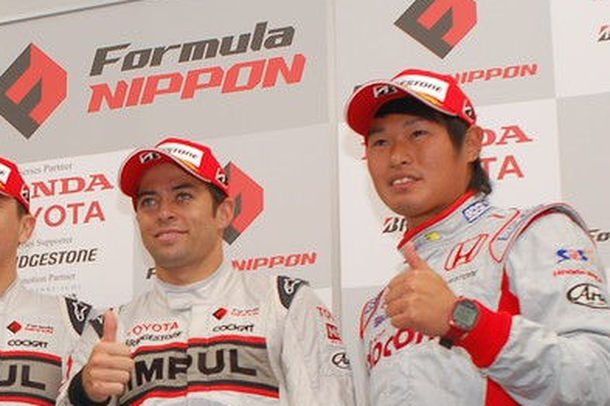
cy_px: 353
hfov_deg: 29.6
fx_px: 1118
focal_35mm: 66
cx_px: 93
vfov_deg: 20.3
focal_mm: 24
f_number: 4
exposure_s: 1/60
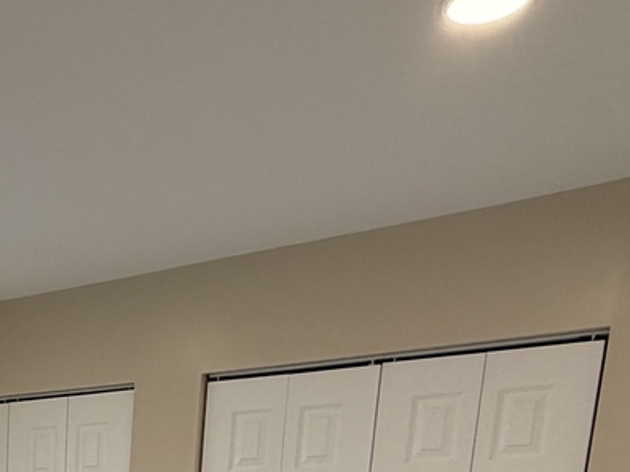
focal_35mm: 51
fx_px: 928
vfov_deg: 22.4
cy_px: 741
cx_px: -65
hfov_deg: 32.8
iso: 125
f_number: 2.2
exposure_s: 1/121
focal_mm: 2.22
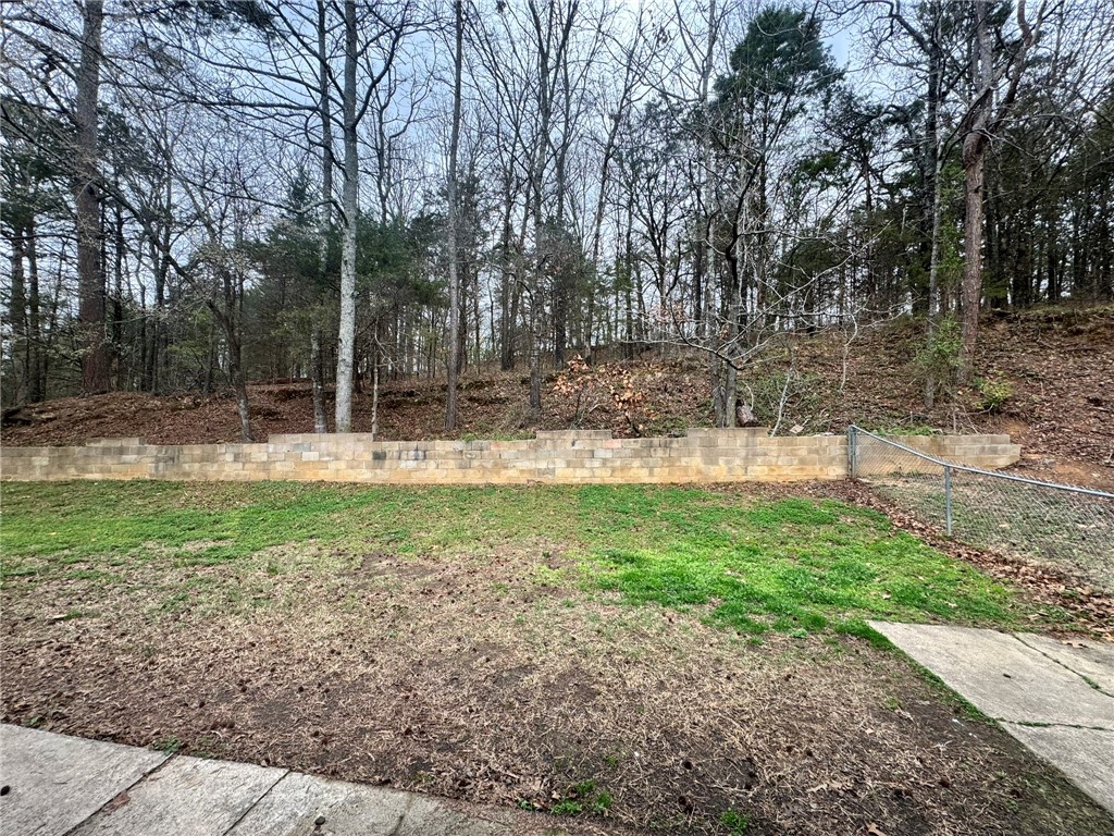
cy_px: 418
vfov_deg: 85.7
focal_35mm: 14
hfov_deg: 102.1
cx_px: 557
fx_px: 451
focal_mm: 2.22
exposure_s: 1/99
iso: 50
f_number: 2.2
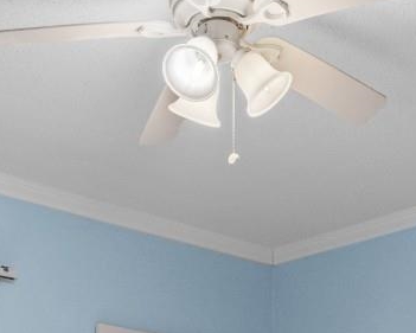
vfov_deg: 20.2
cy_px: 502
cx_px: 254
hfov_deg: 29.0
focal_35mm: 65
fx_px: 801
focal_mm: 10
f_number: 4.5
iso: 100
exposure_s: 1/10
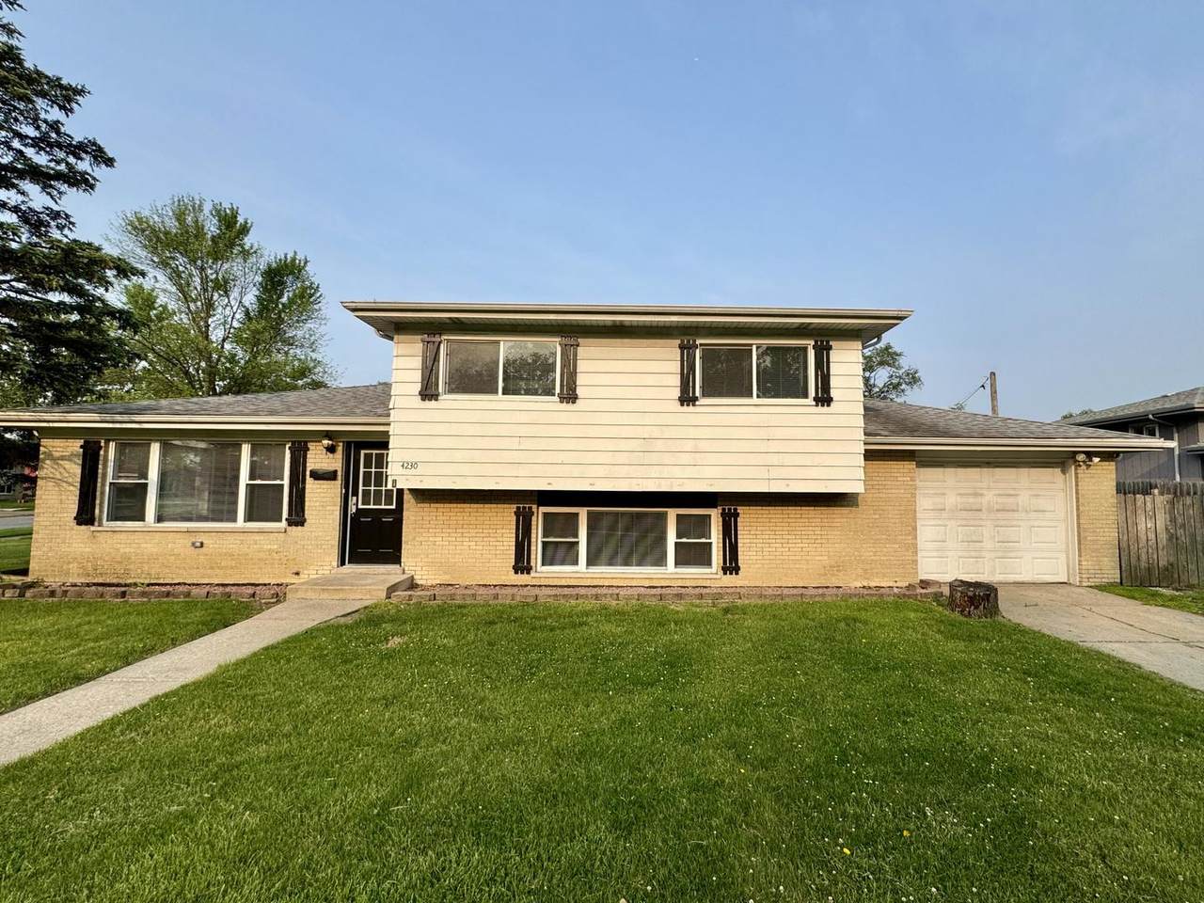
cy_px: 452
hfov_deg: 102.1
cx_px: 602
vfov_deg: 85.7
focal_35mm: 14
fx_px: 487
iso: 40
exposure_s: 1/1449
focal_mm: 2.22
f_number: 2.2
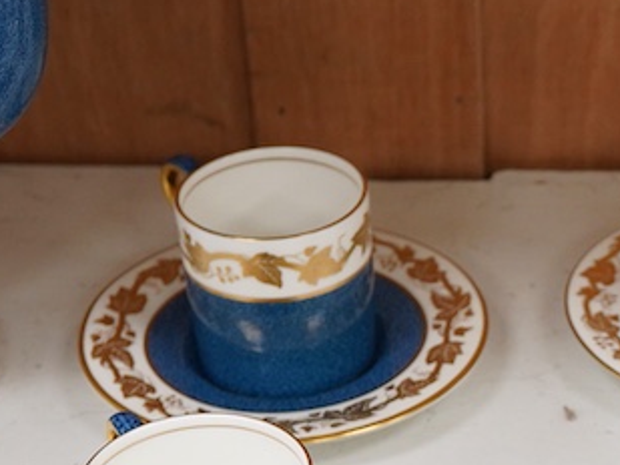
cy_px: 495
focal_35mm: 126
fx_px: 2258
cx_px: 650
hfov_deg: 15.3
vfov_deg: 11.6
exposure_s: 1/125
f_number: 8
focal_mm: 30
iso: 1250
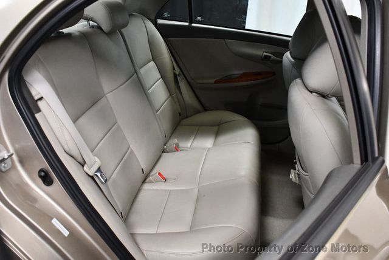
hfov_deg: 53.1
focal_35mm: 36
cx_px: 194
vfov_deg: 36.9
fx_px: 389
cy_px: 130
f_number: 3.5
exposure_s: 1/125
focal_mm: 18
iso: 2000
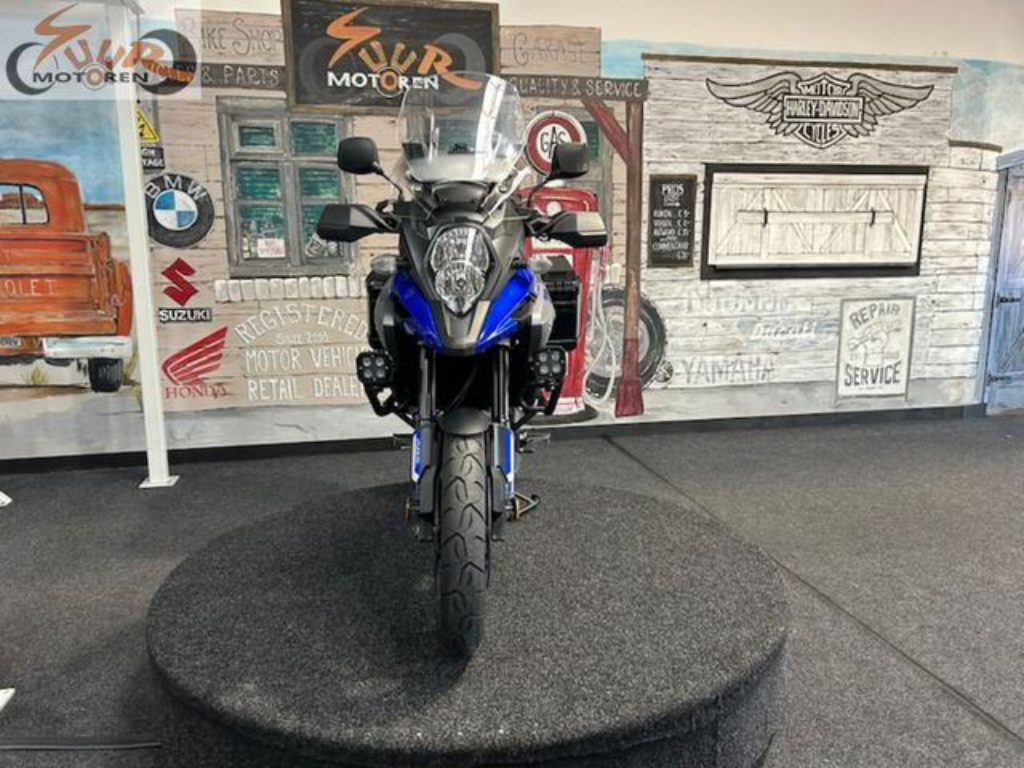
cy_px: 384
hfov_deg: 67.3
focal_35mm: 26
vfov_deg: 53.1
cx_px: 512
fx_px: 769
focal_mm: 5.7
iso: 125
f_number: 1.5
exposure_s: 1/100
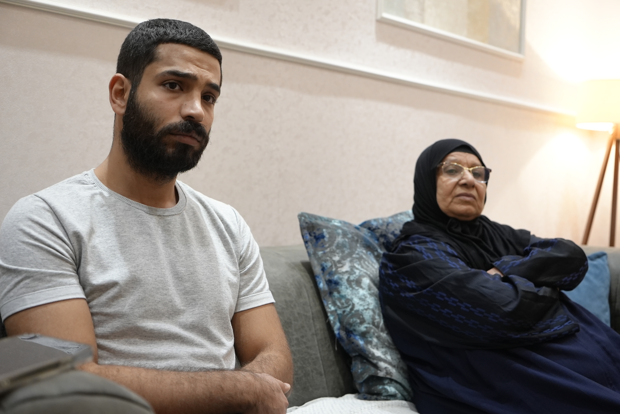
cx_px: 310
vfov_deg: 30.6
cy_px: 207
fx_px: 758
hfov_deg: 44.5
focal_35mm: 44
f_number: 4
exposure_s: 1/160
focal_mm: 44
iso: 3200
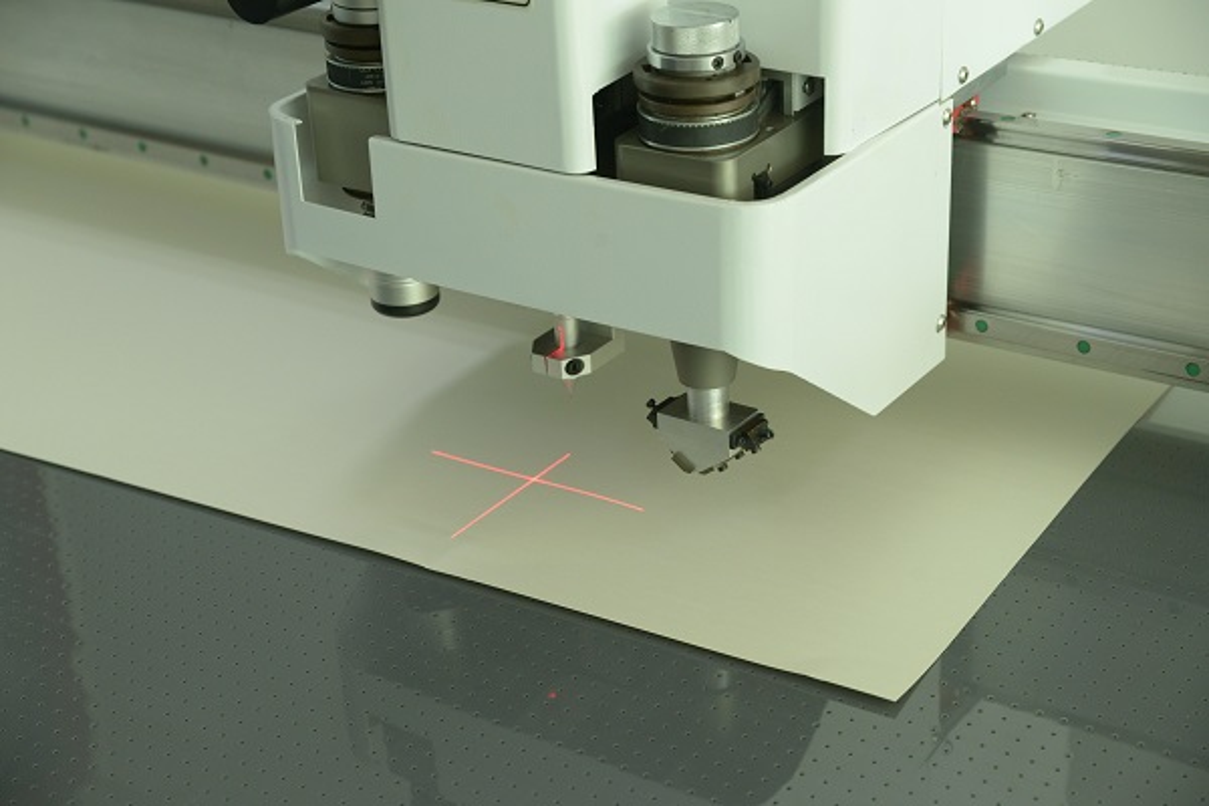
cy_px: 403
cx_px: 604
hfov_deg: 28.8
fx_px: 2351
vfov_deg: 19.5
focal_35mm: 70
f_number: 6.3
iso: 1250
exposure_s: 1/100
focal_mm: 70
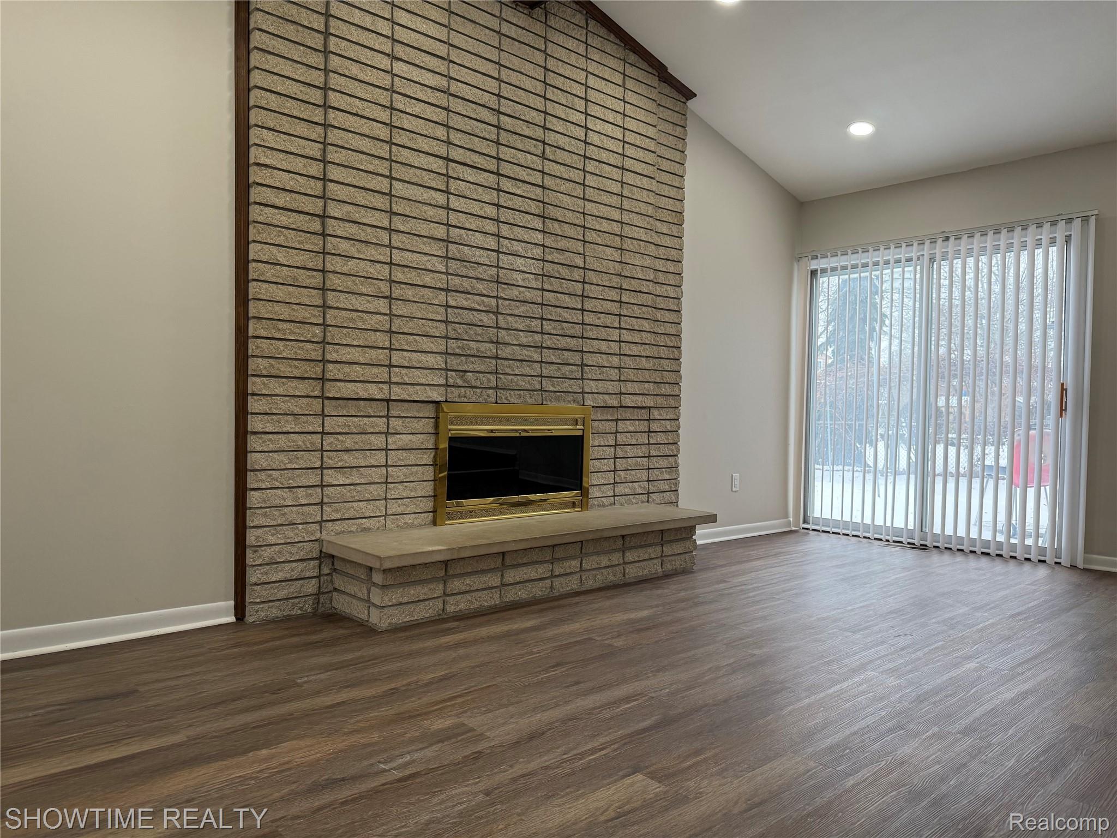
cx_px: 558
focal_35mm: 24
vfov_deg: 56.8
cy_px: 419
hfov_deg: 71.6
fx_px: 774
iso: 160
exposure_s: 1/233
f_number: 1.78
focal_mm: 6.76
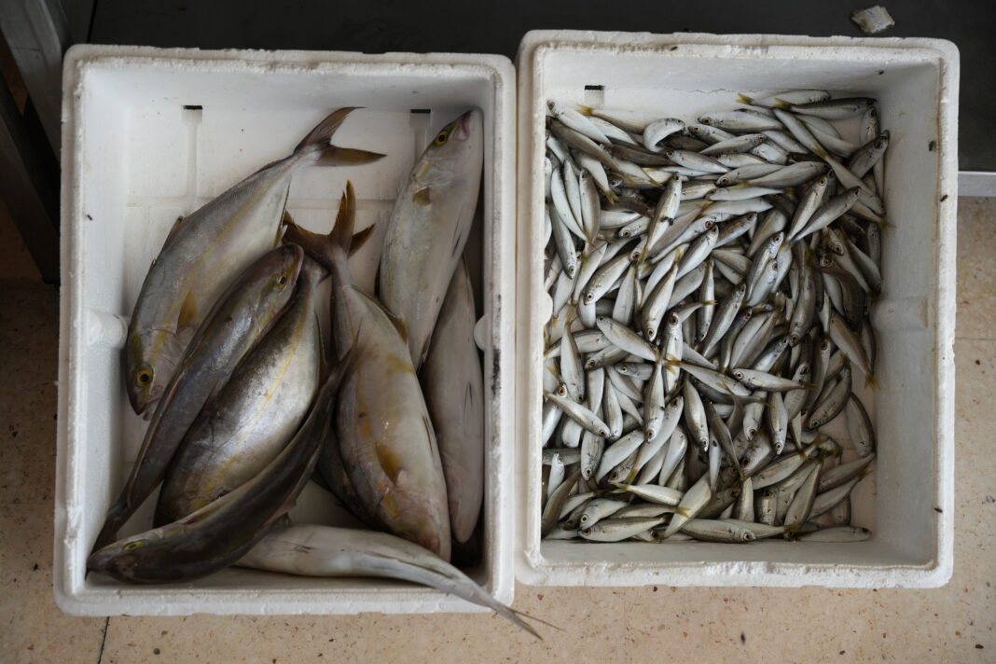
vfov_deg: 30.6
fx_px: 1214
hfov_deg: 44.6
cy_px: 332
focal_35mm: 44
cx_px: 498
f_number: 4
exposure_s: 1/160
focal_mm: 43.9
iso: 500
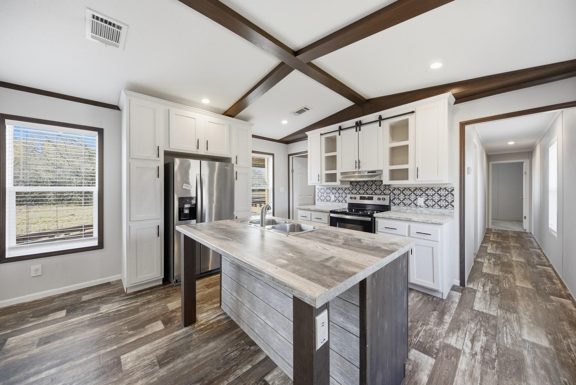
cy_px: 192
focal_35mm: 12
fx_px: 192
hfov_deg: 112.6
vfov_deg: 90.1
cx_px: 288
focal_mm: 12
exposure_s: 1/125
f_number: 5.6
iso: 160
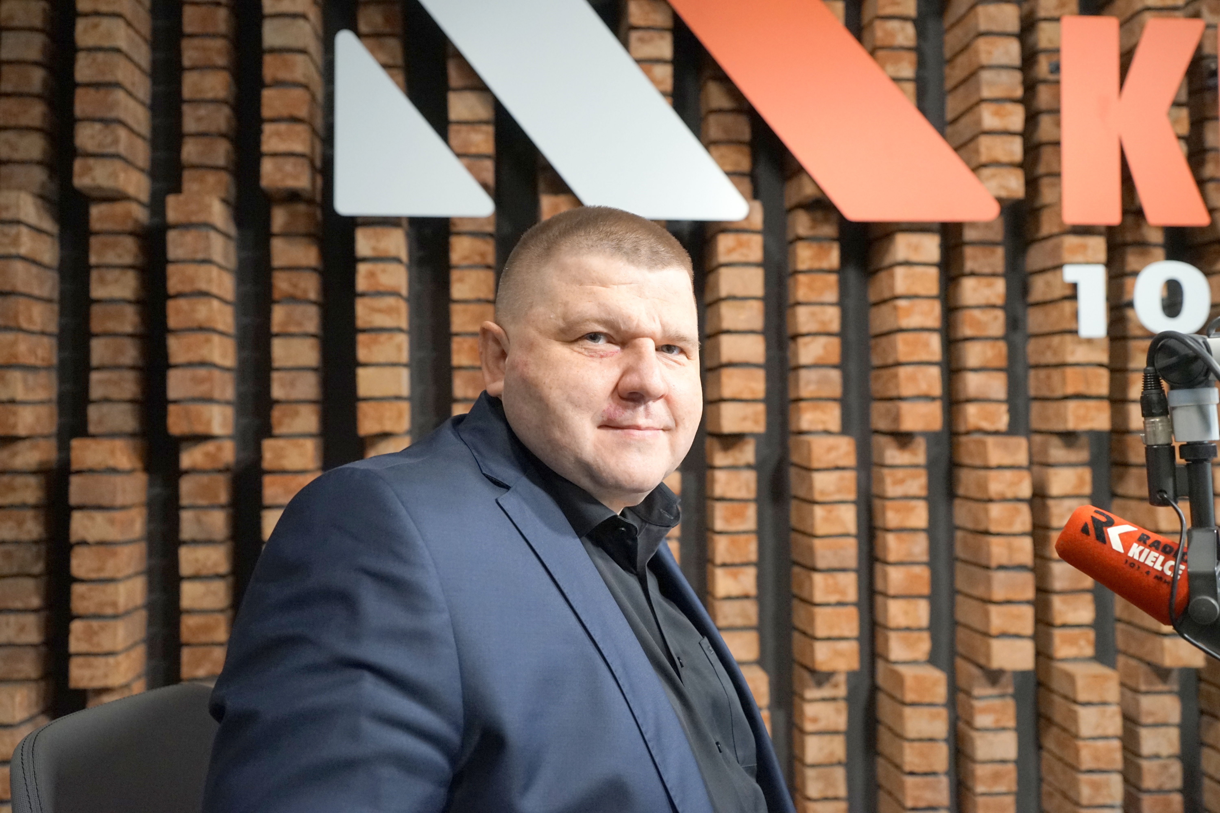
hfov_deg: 55.8
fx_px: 1152
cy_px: 406
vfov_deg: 38.9
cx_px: 610
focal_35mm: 34
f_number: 4
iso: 4000
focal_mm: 34
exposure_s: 1/160
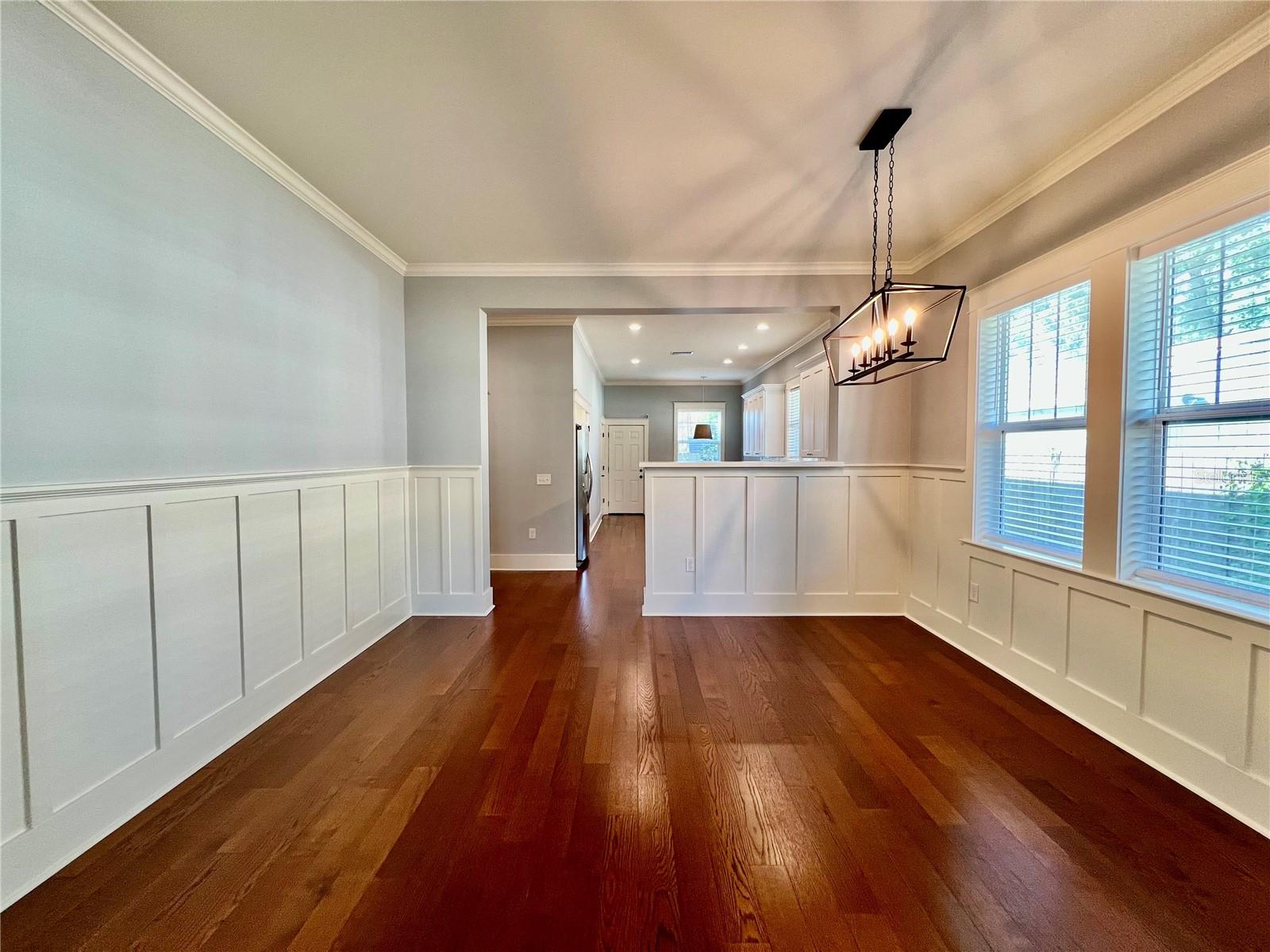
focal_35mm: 13
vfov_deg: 89.9
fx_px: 477
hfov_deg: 106.2
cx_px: 635
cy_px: 476
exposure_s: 1/60
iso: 160
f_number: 1.8
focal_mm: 1.57
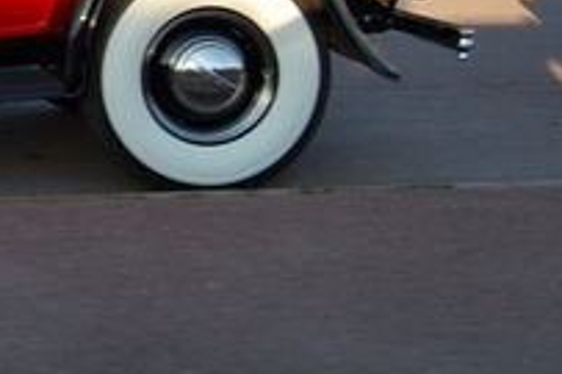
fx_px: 1326
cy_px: -44
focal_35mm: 85
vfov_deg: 15.6
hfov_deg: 20.6
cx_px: -274
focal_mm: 18
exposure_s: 1/160
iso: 200
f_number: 6.3
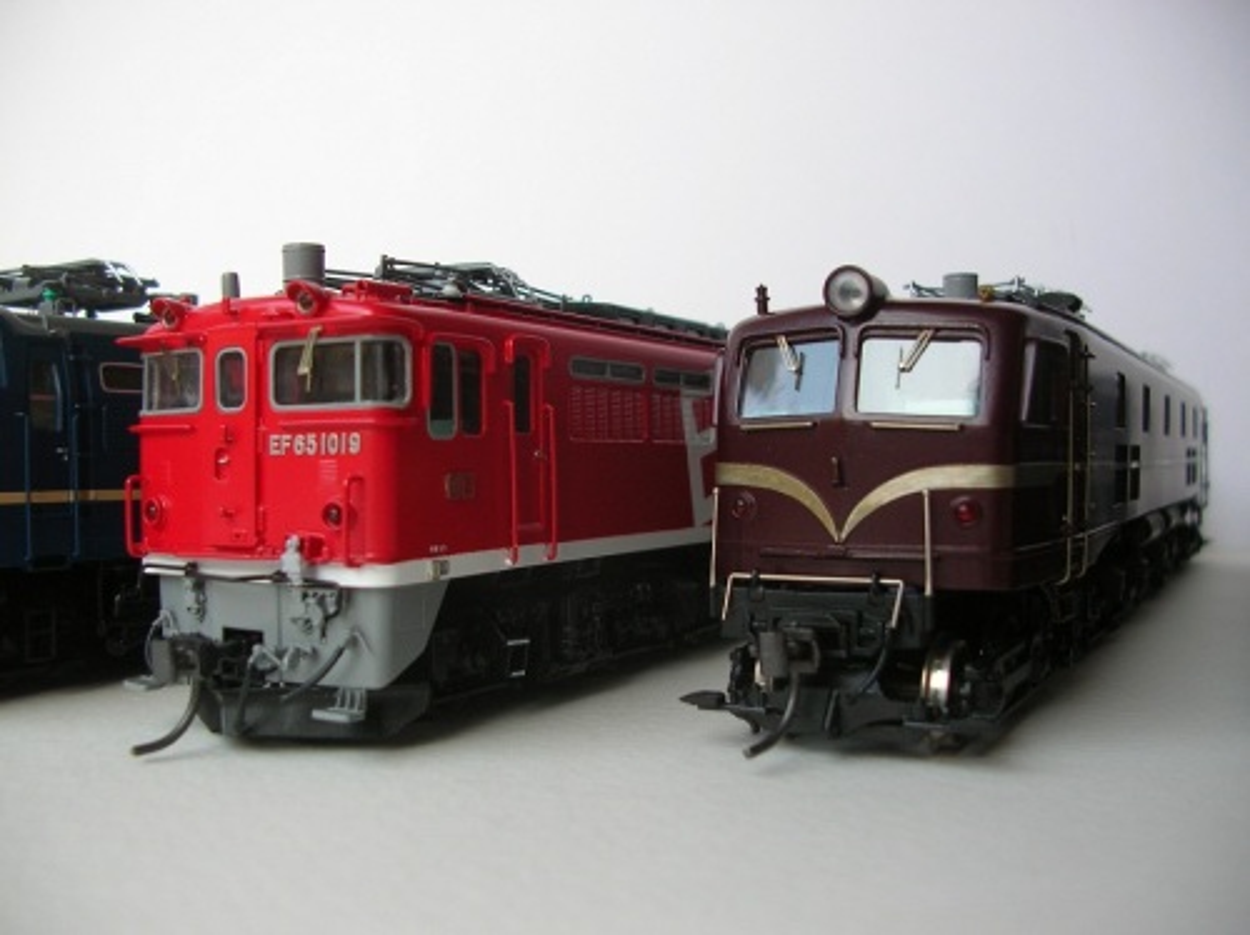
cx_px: 625
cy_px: 468
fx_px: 1263
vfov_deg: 40.6
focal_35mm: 35
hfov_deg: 52.7
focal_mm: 5.8
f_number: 2.8
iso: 50
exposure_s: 1/76.5
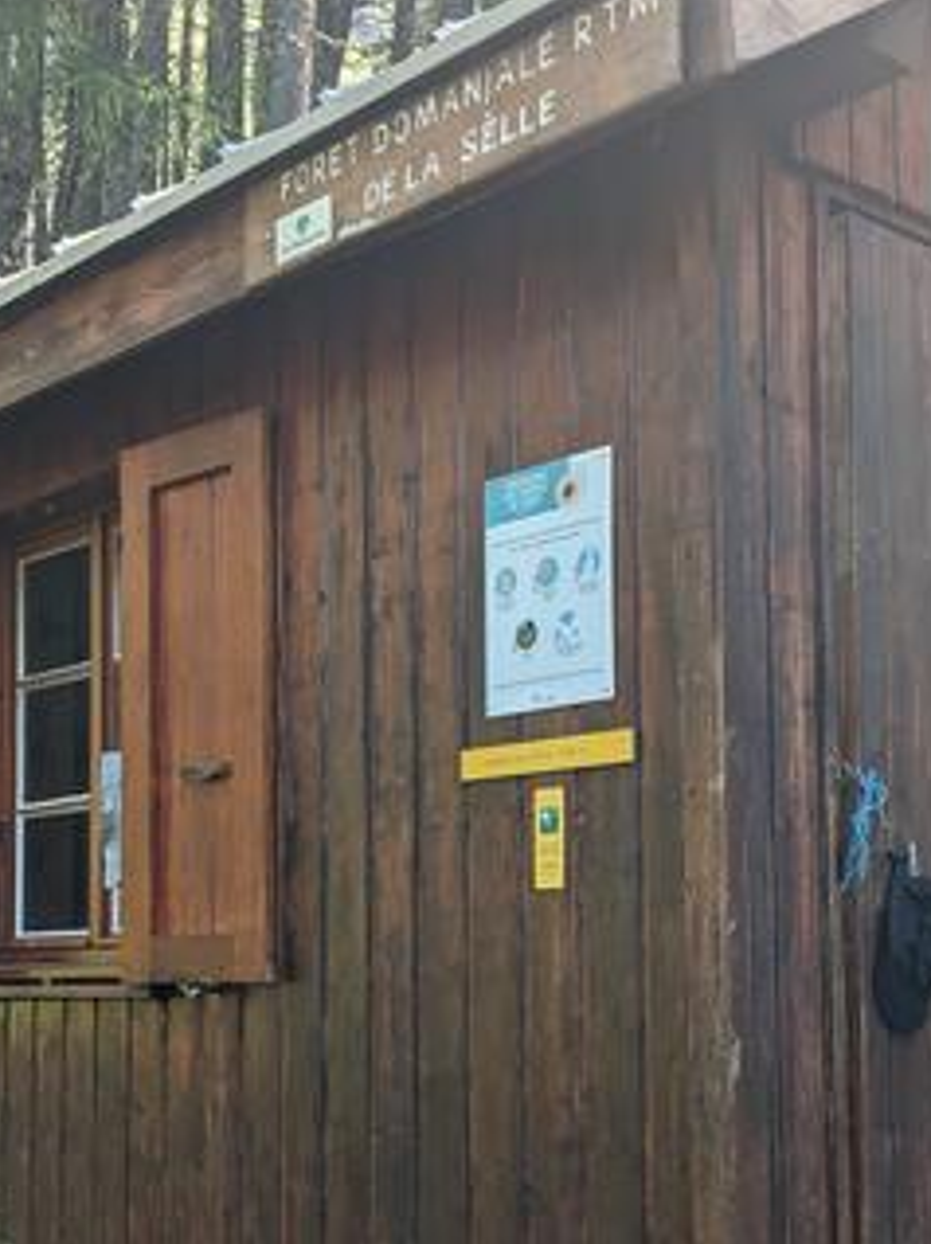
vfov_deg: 37.1
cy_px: 825
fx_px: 1831
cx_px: 395
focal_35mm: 51
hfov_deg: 28.5
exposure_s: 1/305
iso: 48
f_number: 1.73
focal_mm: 4.38
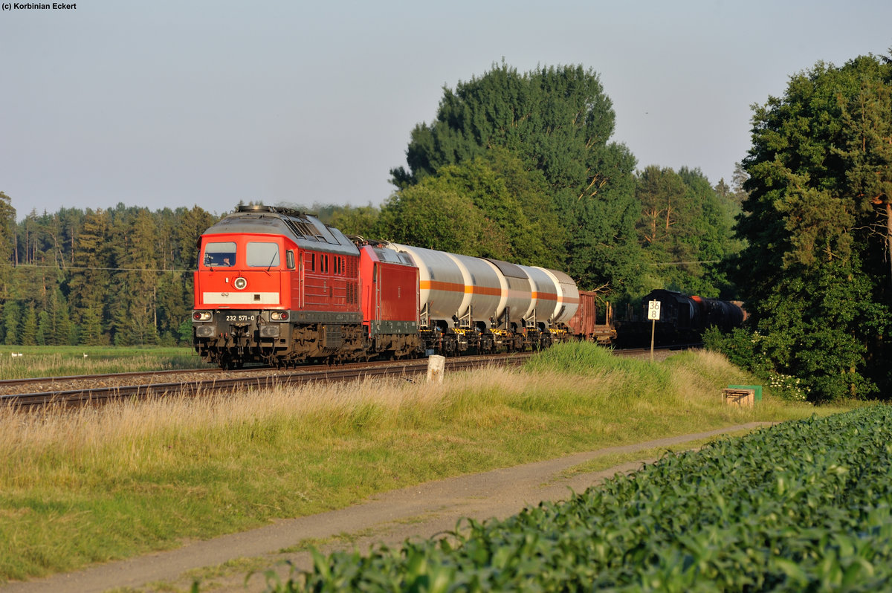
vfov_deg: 6.9
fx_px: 4951
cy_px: 296
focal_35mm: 200
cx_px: 446
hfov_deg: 10.3
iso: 400
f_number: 8
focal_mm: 200
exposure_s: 1/750
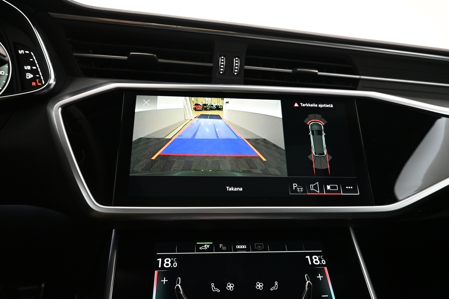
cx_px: 224
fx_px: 299
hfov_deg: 73.7
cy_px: 150
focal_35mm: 24
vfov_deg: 53.1
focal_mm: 16
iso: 1600
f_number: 3.5
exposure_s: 1/20
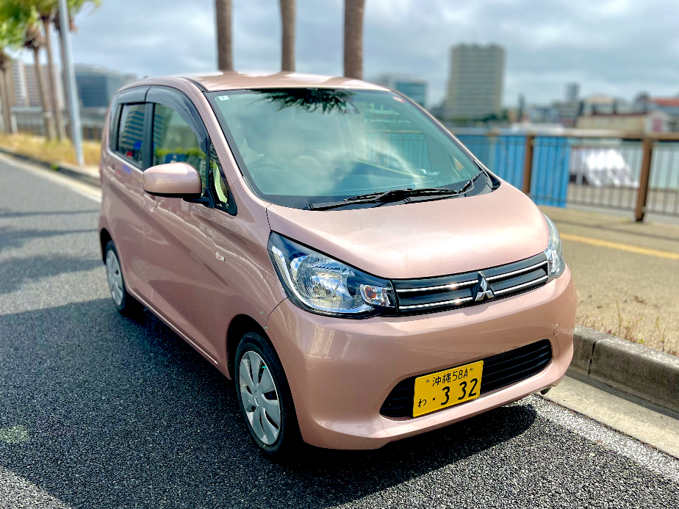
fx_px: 530
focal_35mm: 27
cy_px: 262
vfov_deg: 51.3
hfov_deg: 65.3
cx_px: 337
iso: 50
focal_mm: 5.1
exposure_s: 1/4484
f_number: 1.6
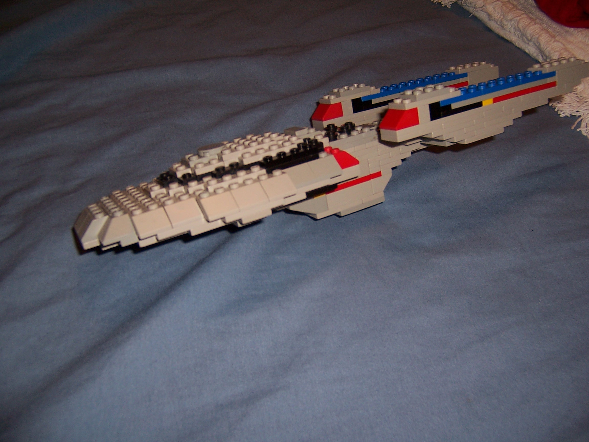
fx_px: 562
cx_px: 294
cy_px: 221
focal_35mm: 33
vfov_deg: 42.9
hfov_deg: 55.4
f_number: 2.8
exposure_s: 1/60
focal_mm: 5.5
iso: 80
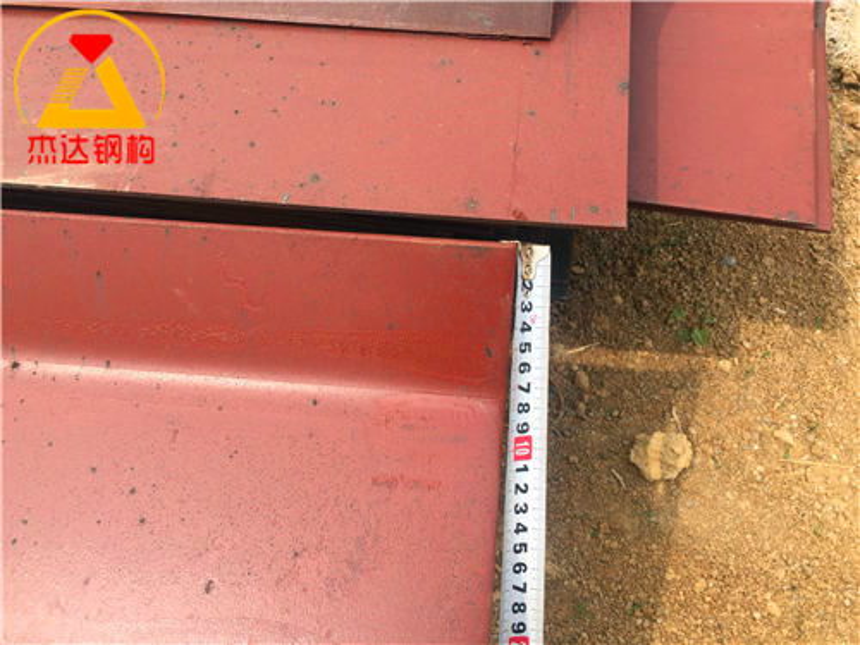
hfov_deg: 61.7
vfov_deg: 48.2
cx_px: 430
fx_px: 720
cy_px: 322
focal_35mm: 29
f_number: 2.2
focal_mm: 4.15
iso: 32
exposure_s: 1/879
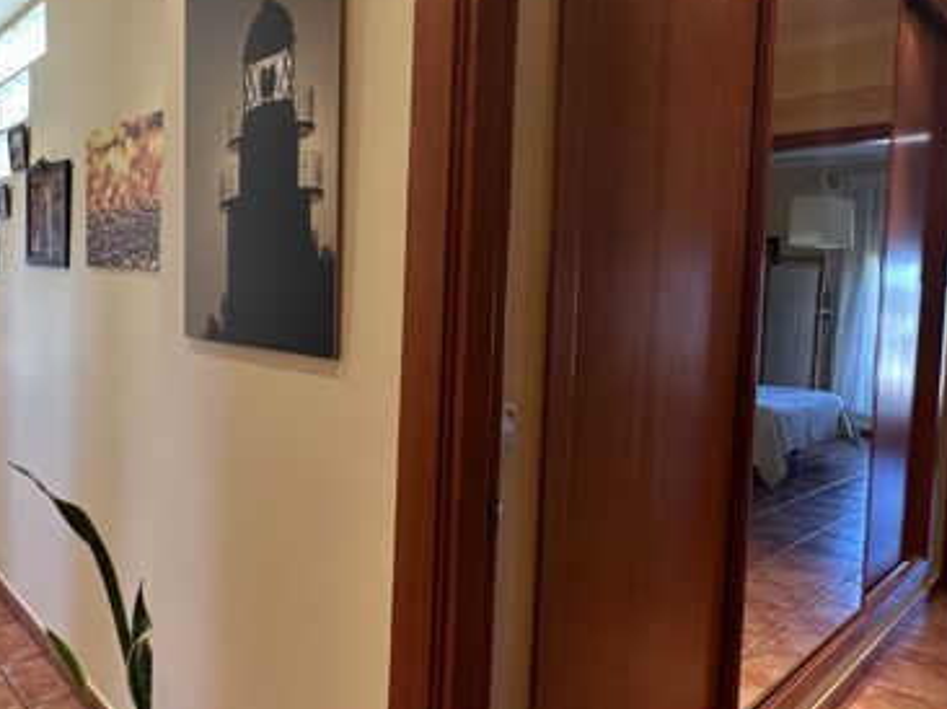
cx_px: 402
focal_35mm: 27
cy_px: 313
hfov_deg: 65.0
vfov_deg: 51.2
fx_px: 738
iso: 200
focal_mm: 2.22
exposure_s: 1/100
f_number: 2.2
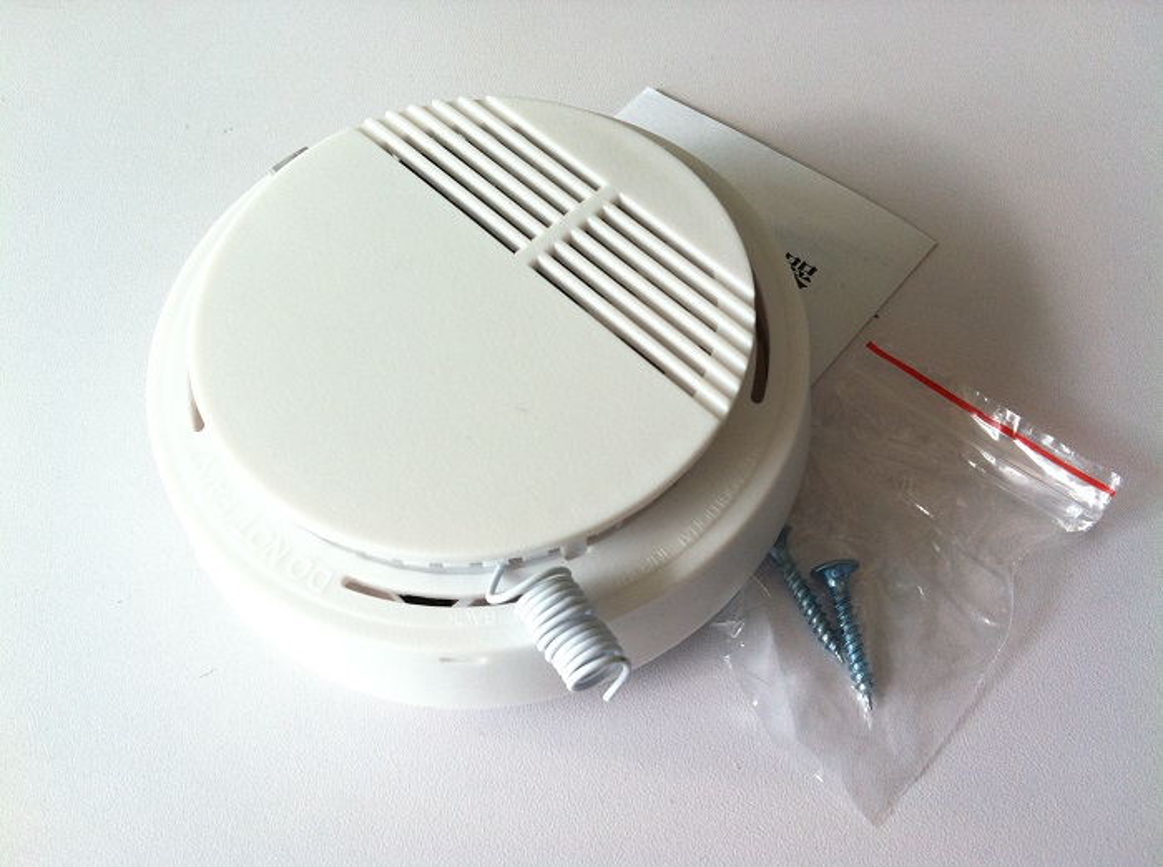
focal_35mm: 35
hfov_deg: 52.7
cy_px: 434
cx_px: 582
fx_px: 1173
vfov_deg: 40.6
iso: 80
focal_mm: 3.85
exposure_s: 1/40
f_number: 2.8
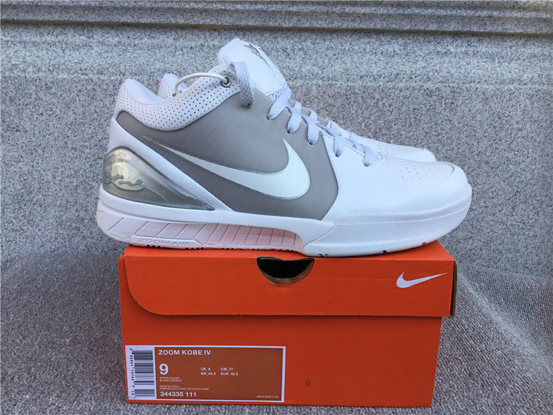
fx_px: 495
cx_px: 276
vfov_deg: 45.4
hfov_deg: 58.4
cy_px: 208
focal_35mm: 31
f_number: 2.4
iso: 25
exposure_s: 1/379
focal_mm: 3.3
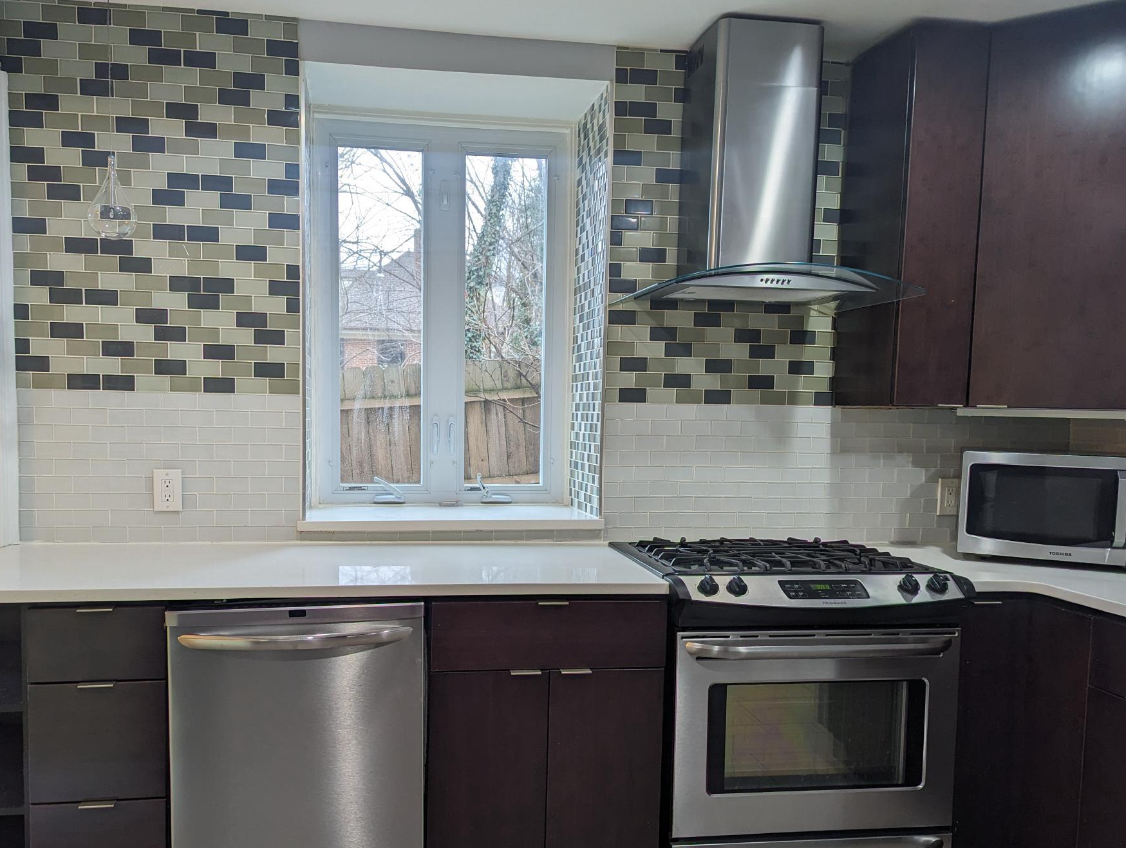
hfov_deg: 63.2
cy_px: 485
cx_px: 498
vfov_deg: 49.7
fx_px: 912
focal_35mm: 28
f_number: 1.85
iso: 48
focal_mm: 6.81
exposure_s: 1/40
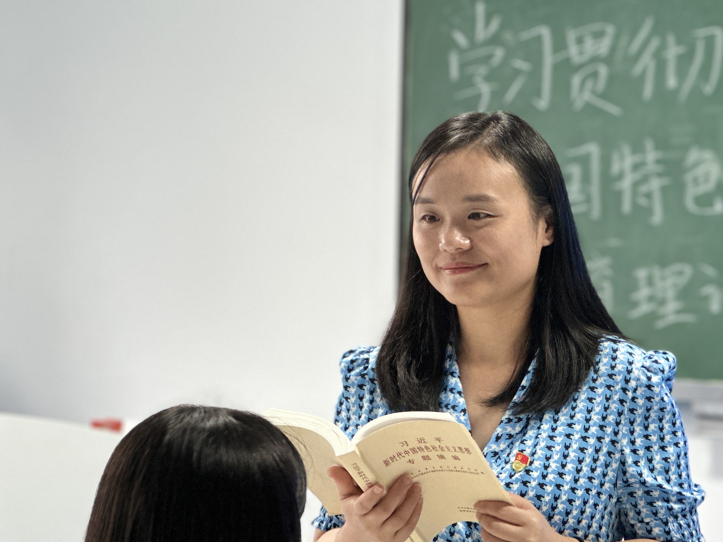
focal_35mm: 129
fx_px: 2694
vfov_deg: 11.5
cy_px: 264
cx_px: 485
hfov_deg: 15.3
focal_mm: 9
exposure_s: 1/33
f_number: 2.8
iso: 160
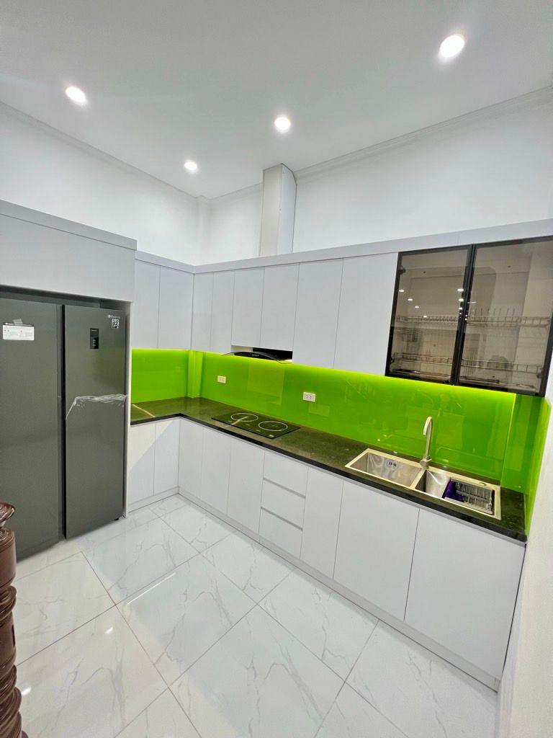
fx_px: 277
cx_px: 276
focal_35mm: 13
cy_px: 369
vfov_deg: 106.2
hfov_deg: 89.9
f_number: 1.8
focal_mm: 1.57
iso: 200
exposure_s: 1/100
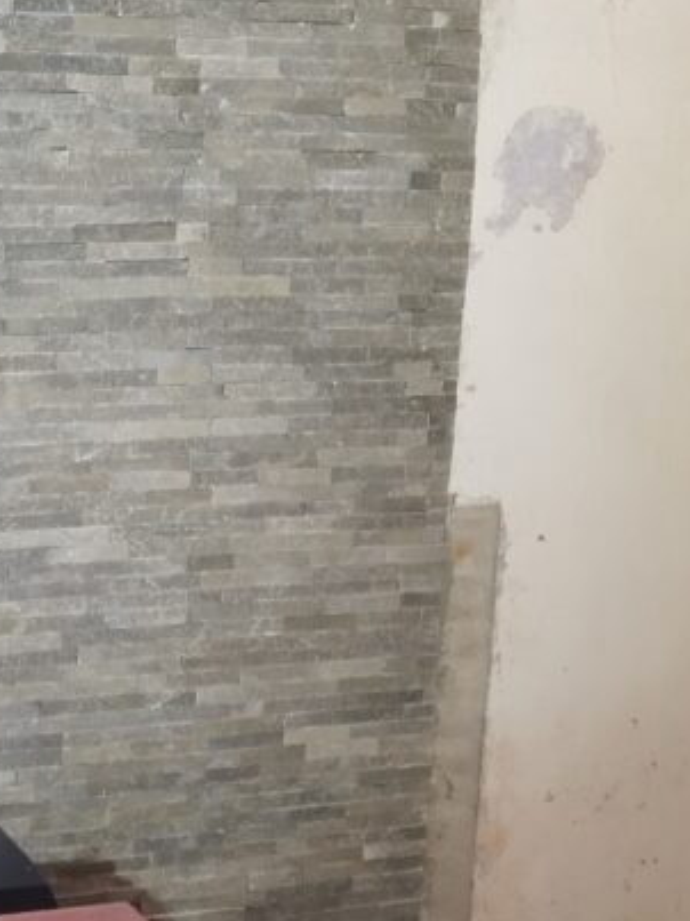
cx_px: -107
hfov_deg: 22.4
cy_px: 528
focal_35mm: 61
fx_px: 1622
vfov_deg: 31.6
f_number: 1.89
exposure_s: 1/33.3
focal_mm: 5.89
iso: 630
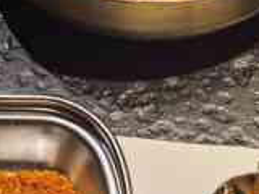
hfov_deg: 15.6
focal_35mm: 118
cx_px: -112
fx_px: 883
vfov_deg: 12.2
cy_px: -57
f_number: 1.9
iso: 100
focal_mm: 6.67
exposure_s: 1/50
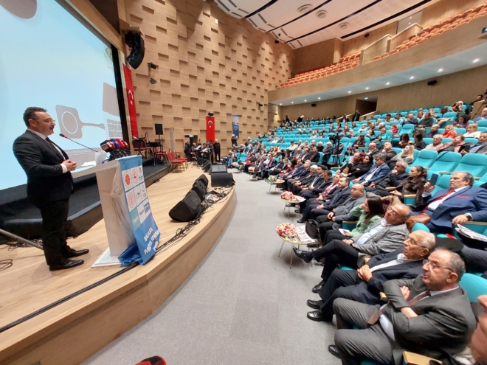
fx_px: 183
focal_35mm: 13
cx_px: 244
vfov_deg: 89.9
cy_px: 182
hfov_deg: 106.2
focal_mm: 1.74
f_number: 2.2
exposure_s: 1/33
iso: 250
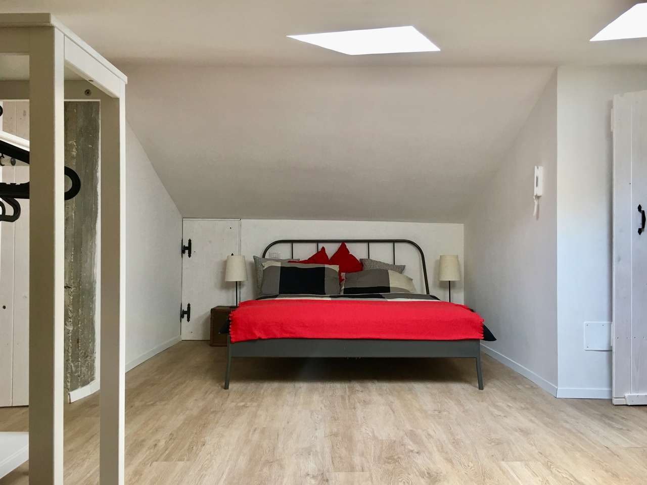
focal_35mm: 29
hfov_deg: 61.7
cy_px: 242
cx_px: 324
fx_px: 542
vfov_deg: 48.2
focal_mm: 4.15
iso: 40
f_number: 2.2
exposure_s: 1/17
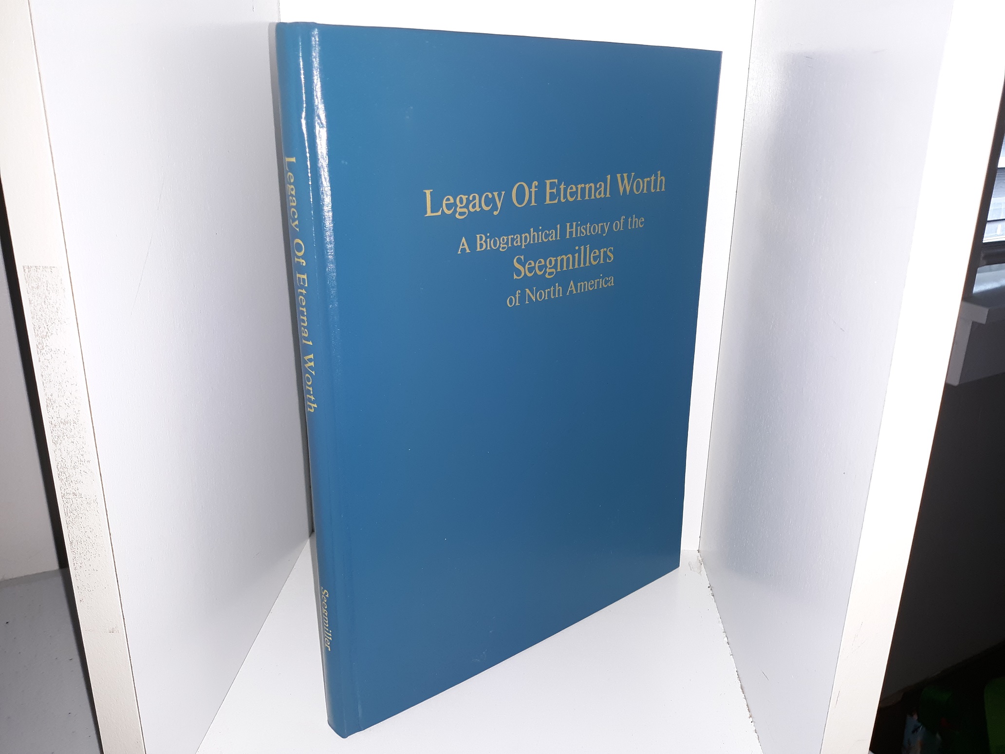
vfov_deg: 49.7
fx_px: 813
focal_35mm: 28
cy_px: 377
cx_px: 502
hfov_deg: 63.4
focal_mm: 3.7
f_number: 1.7
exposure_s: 1/60
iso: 64
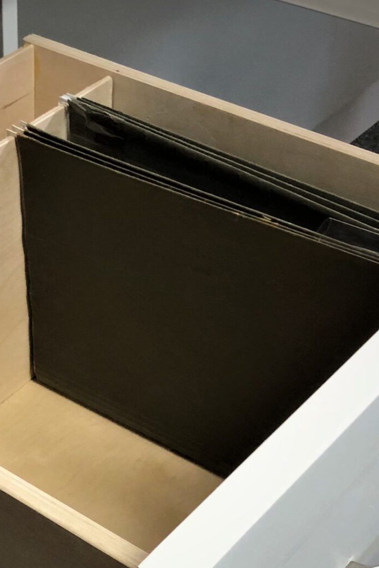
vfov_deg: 27.8
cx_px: 64
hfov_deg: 18.7
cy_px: 397
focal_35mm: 72
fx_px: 1137
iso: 40
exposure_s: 1/15
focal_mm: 3.99
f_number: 1.8
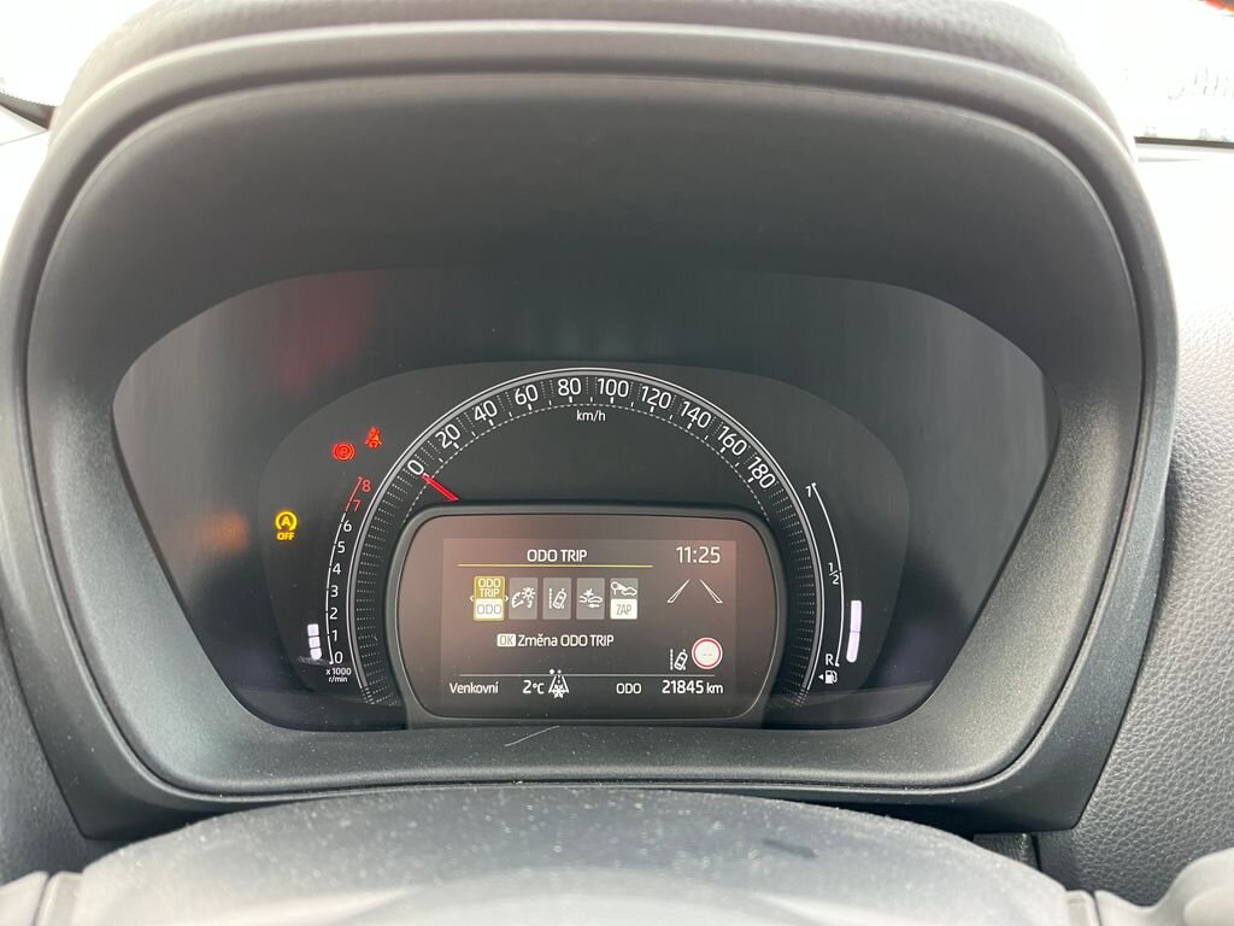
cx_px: 617
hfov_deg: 67.3
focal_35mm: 26
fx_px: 927
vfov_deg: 53.1
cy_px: 463
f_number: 1.6
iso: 160
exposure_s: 1/60
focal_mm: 5.1
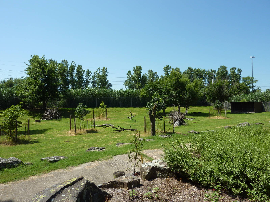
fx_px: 195
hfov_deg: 69.4
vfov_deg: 54.9
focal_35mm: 25
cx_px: 135
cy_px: 101
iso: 80
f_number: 4
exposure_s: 1/500
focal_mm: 4.1
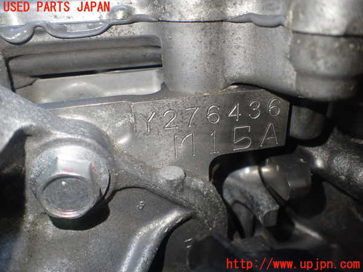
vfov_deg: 46.8
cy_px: 136
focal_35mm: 30
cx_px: 182
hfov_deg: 60.0
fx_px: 315
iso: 400
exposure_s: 1/125
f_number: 2.3
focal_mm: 5.4
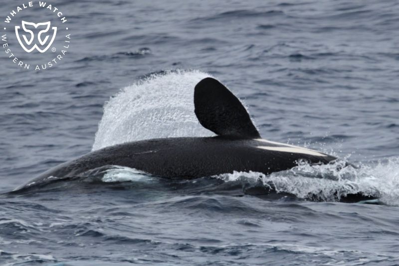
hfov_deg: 3.4
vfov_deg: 2.3
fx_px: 6648
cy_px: 133
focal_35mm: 600
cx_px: 200
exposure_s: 1/8000
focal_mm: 600
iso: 1000
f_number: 6.3
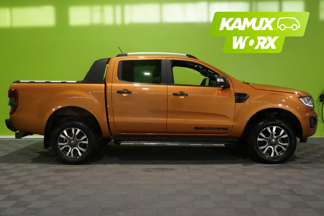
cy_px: 108
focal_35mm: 35
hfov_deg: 54.4
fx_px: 315
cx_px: 162
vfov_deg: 37.9
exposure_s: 1/25
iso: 6400
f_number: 25
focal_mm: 35
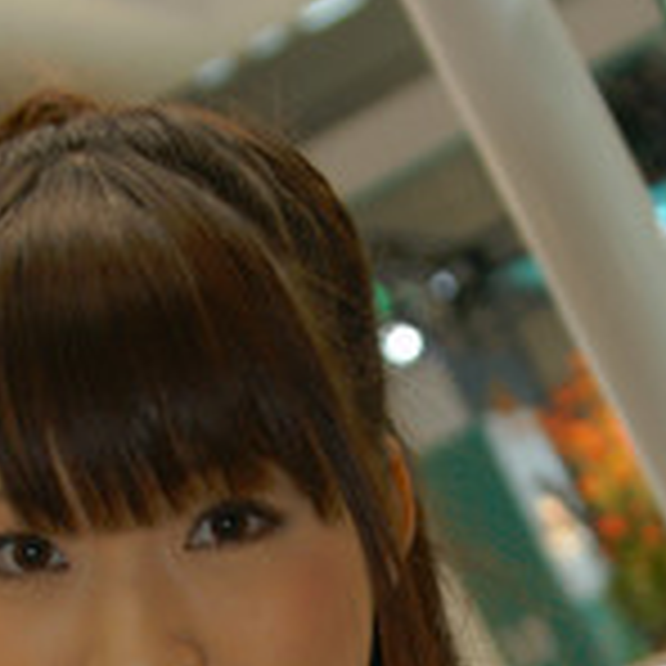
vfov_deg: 11.1
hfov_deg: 11.3
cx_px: 297
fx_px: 3352
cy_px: 850
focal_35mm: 154
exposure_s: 1/60
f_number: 3.2
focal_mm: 28
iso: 200
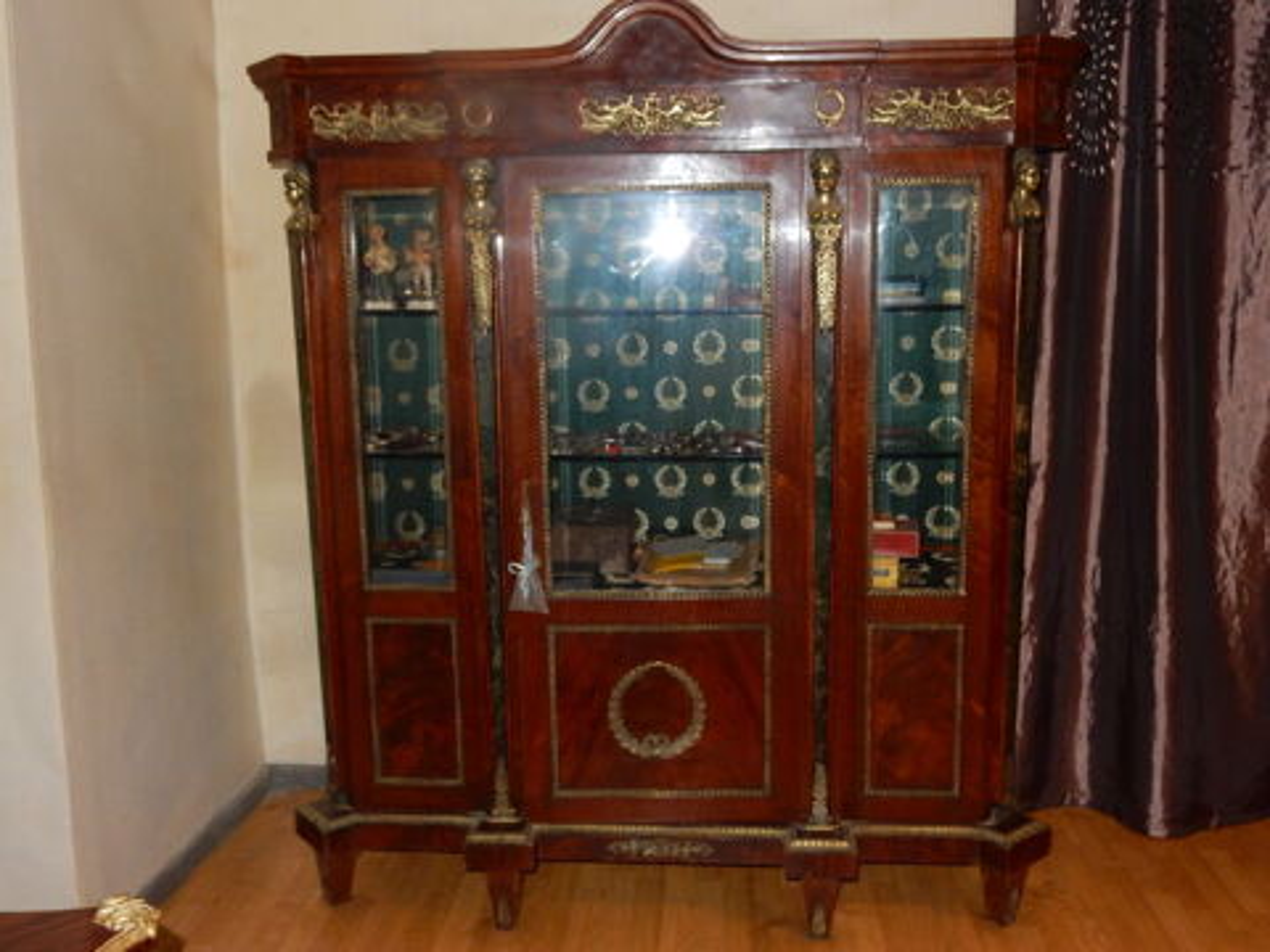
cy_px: 476
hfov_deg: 51.4
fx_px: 1321
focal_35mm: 36
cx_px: 635
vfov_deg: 39.7
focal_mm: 6.4
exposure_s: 1/30
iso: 400
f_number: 4
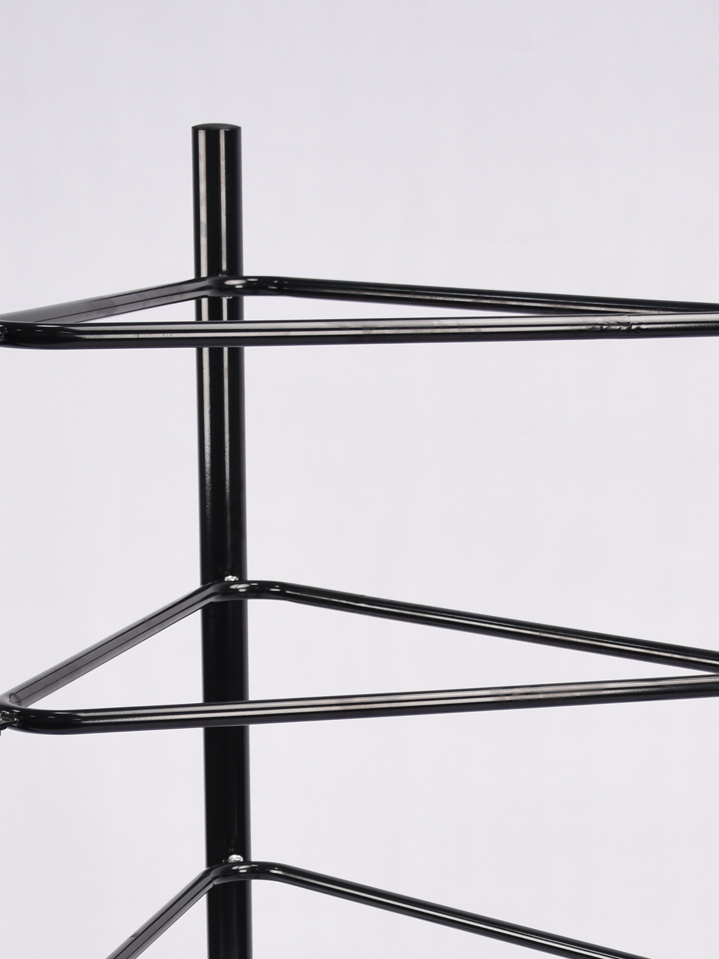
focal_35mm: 101
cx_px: 374
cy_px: 950
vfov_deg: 18.9
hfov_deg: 14.6
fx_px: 2797
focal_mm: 30
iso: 100
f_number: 4.2
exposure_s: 1/30
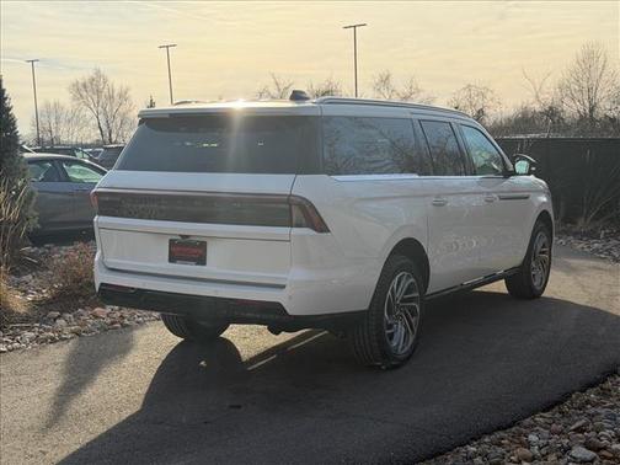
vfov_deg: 30.3
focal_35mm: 48
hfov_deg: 39.7
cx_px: 310
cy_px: 232
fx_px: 860
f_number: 1.78
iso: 100
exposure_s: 1/5208
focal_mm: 6.76
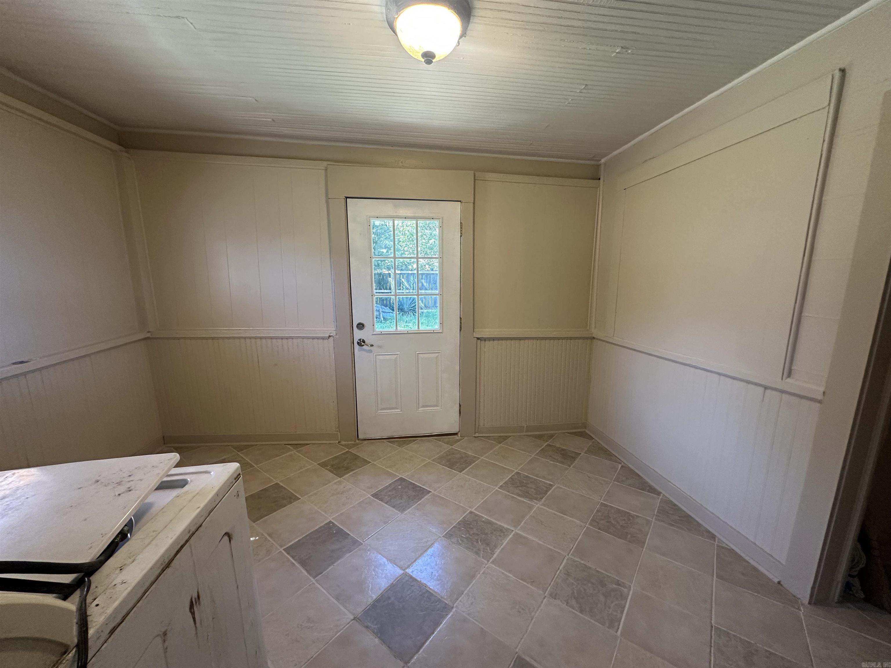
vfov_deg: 85.7
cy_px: 334
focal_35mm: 14
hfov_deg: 102.1
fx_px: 360
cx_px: 446
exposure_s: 1/120
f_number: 2.2
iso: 250
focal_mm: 2.22
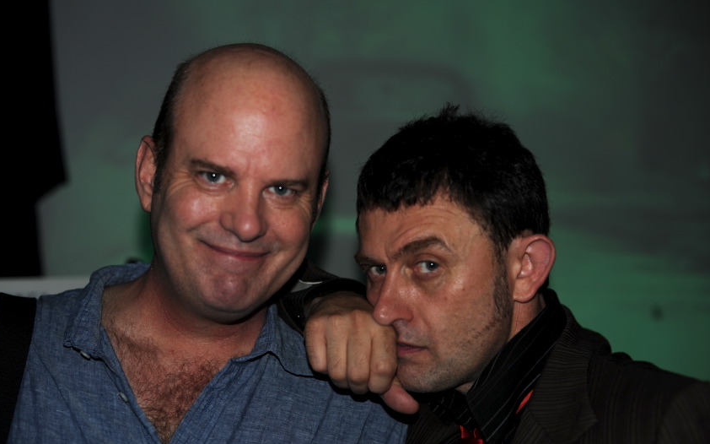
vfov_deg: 24.9
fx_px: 1006
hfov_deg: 38.9
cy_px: 235
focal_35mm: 52
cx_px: 352
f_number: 3.5
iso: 200
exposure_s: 1/30
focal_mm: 50
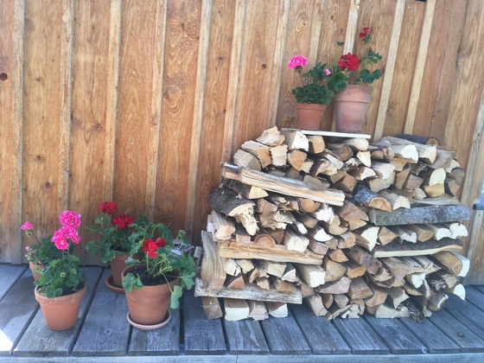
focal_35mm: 29
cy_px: 182
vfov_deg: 48.2
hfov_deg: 61.7
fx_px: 405
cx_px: 242
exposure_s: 1/100
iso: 25
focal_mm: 4.15
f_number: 2.2
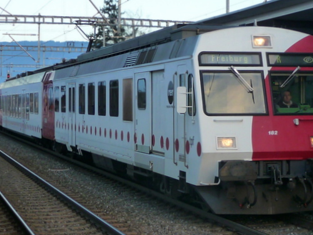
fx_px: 868
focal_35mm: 96
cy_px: 104
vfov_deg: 15.4
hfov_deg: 20.4
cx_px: 182
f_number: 4.2
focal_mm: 8
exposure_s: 1/100
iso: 160
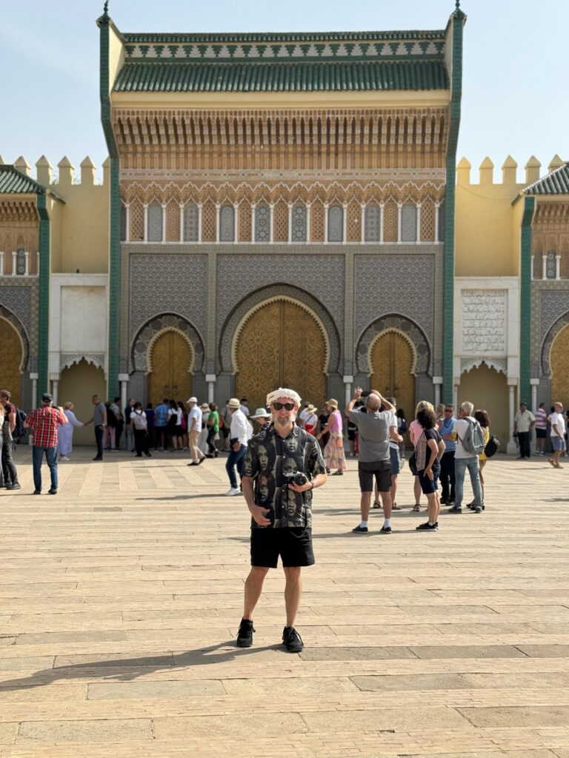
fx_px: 1052
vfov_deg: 39.7
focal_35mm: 48
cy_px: 379
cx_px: 284
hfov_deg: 30.3
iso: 64
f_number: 1.78
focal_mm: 6.76
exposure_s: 1/3610
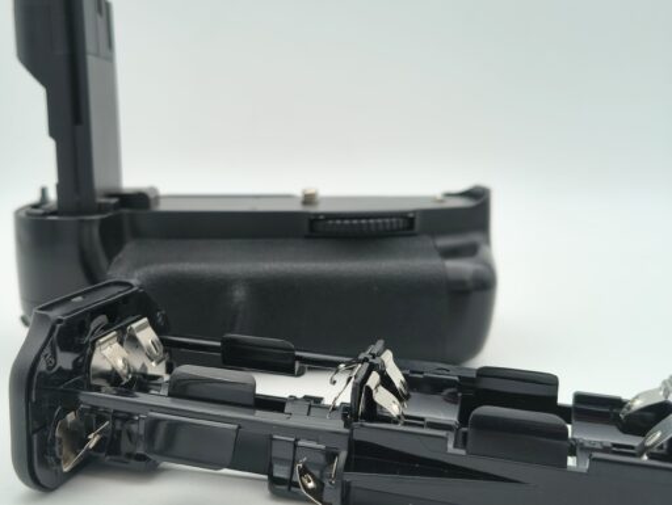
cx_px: 336
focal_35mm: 24
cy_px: 252
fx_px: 466
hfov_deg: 71.5
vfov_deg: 56.9
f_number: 1.8
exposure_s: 1/358
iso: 100
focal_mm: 5.56
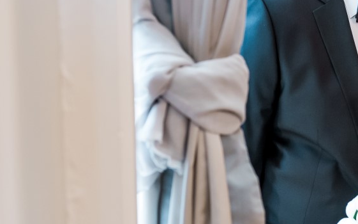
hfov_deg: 20.5
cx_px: 304
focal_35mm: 100
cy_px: 76
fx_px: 975
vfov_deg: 13.0
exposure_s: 1/125
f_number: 3.2
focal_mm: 50
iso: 3200
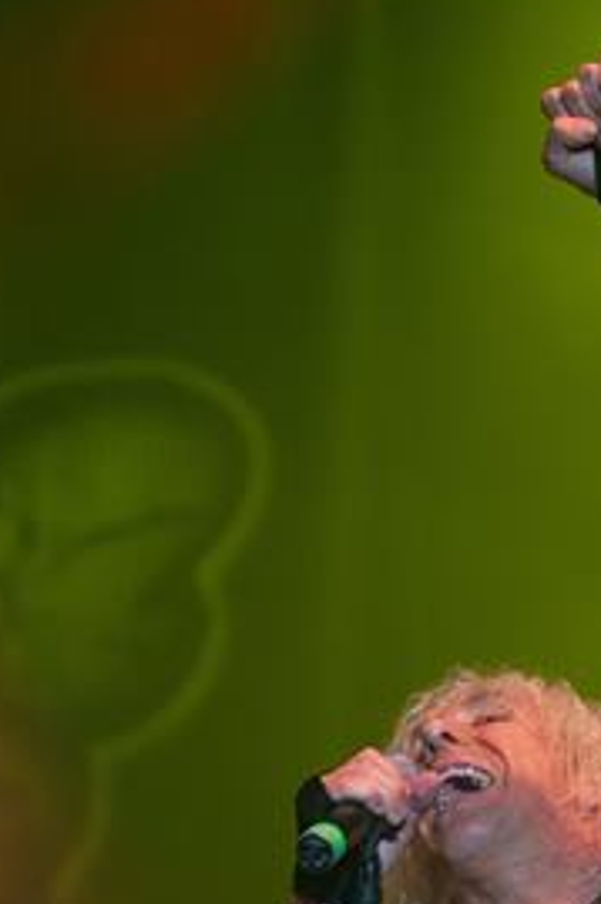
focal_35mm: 421
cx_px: 483
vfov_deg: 4.9
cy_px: 1005
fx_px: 10564
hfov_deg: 3.3
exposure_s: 1/400
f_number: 3.2
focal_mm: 105
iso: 400
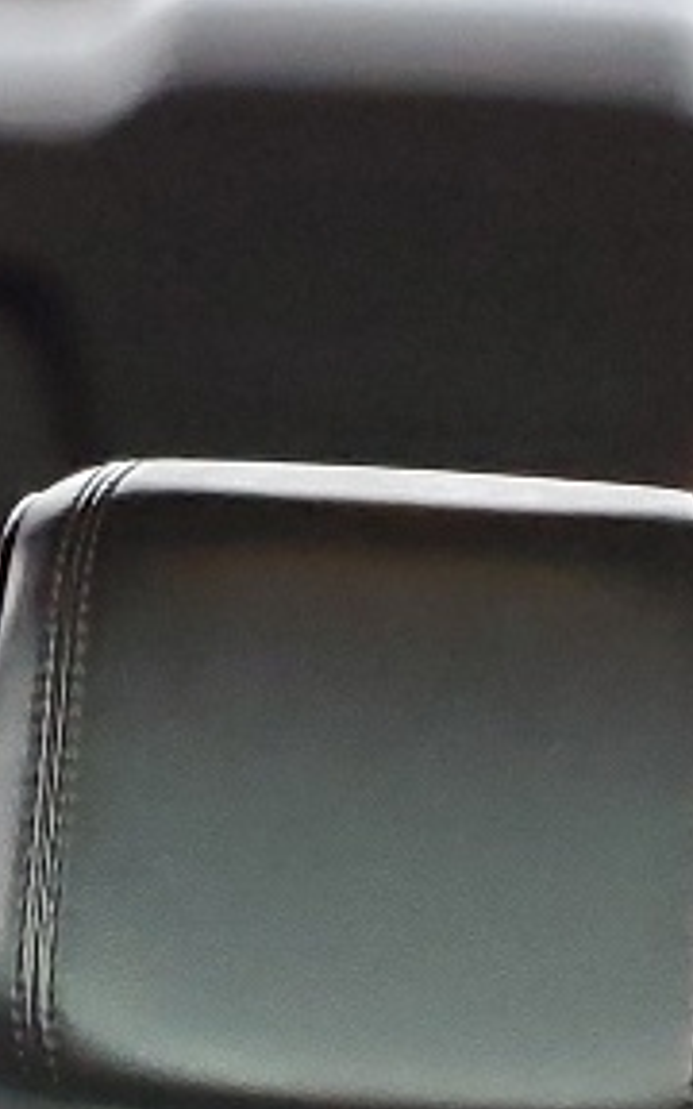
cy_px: 1121
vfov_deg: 13.5
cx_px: -42
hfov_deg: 8.5
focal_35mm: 153
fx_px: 4623
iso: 202
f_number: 1.5
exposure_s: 1/60.2
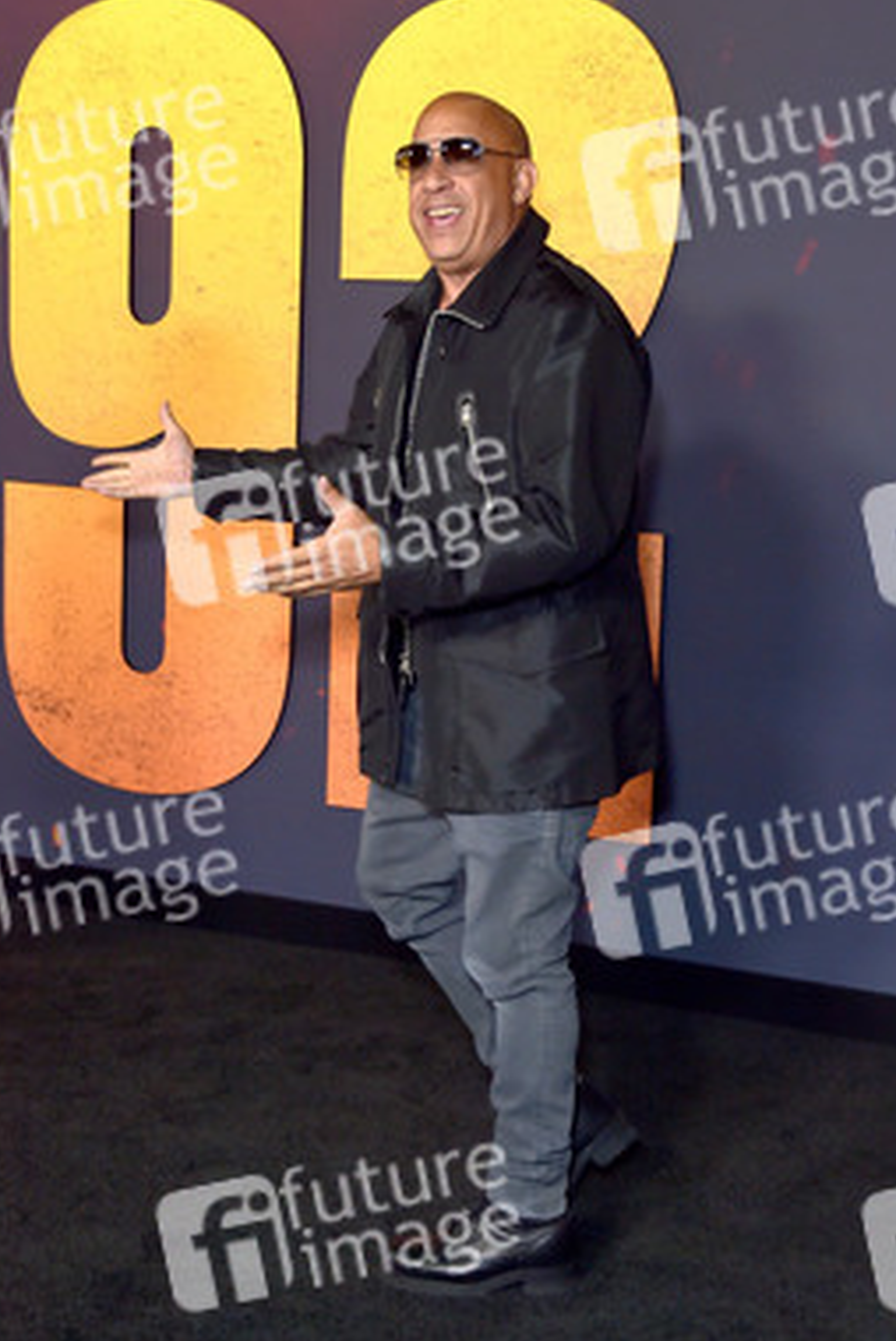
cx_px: 443
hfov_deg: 33.5
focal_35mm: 40
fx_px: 1491
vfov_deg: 48.4
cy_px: 699
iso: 640
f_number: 6.3
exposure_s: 1/250
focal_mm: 38
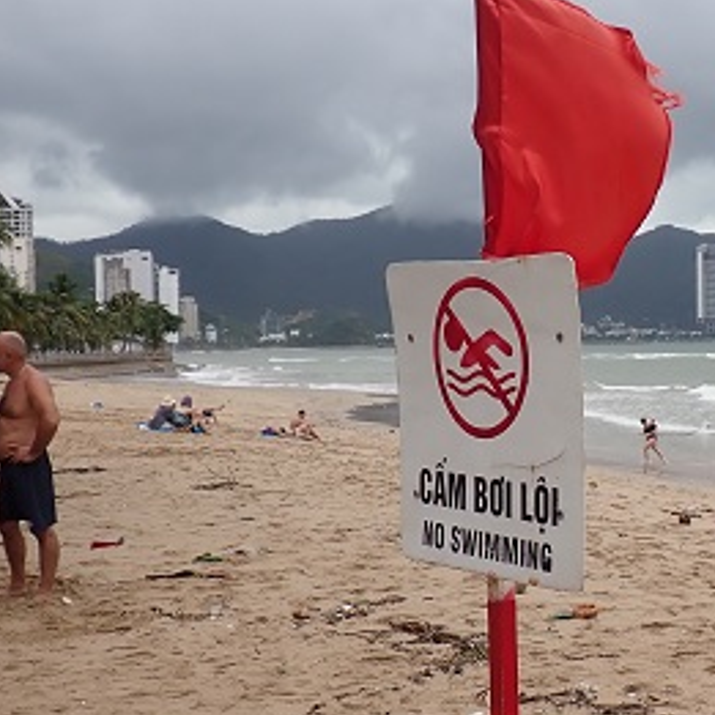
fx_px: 1519
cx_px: 531
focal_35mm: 65
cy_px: 414
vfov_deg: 26.5
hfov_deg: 26.2
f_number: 2.4
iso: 100
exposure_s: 1/1250
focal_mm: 5.79
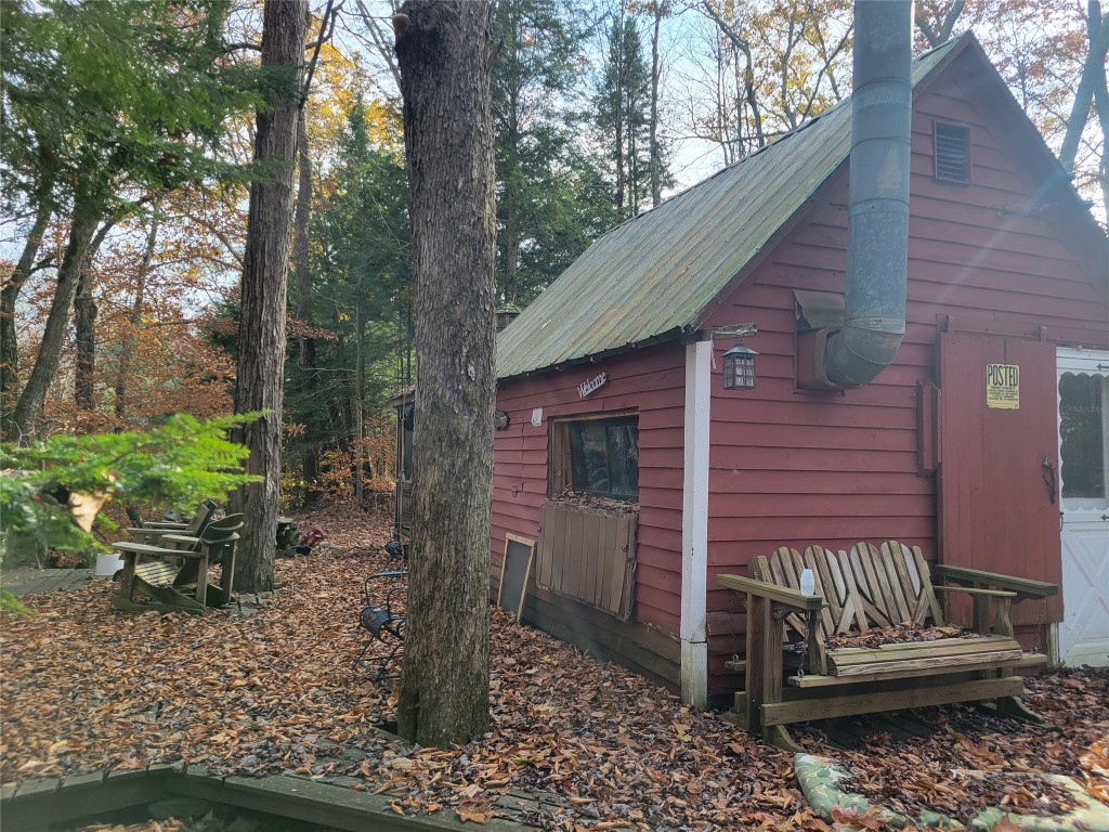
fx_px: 833
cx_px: 554
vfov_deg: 53.1
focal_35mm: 26
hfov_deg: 67.3
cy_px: 416
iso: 40
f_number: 1.8
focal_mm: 5.4
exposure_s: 1/283
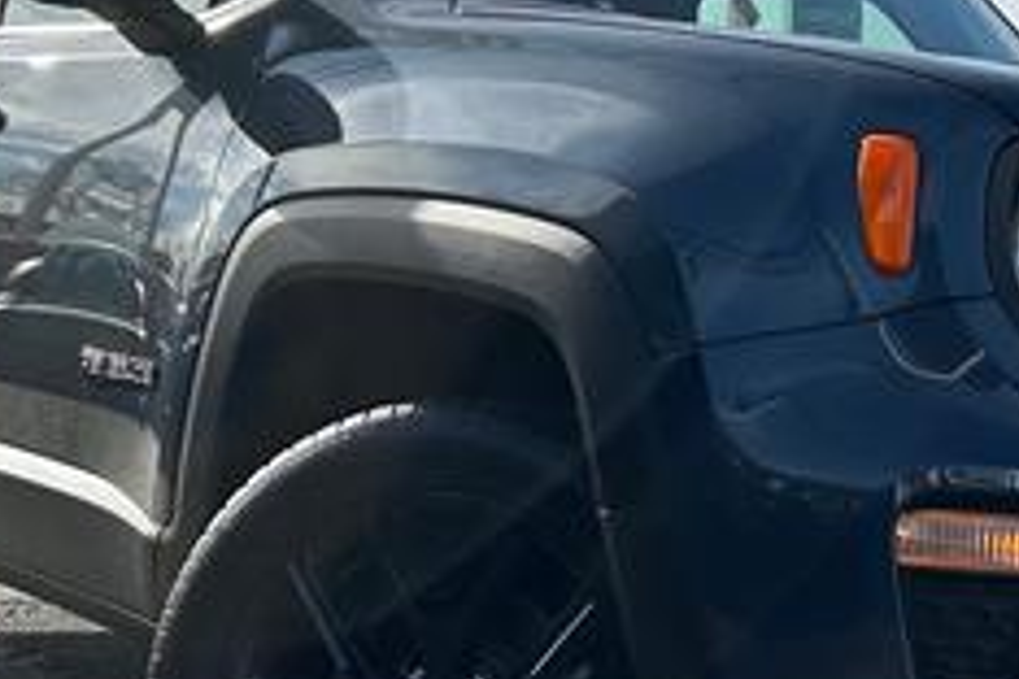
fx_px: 2094
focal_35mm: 74
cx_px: 775
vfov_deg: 18.4
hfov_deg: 27.0
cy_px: 326
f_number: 1.5
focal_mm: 5.7
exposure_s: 1/5587
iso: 50
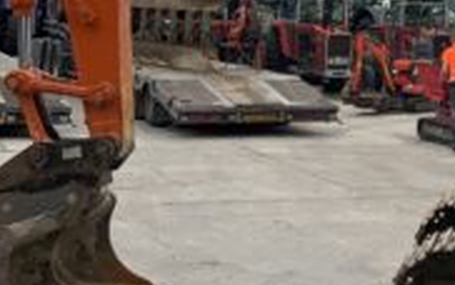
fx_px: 1340
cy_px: -60
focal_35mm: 108
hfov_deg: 17.6
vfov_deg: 11.9
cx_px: 652
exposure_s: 1/2058
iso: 16
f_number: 1.8
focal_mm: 3
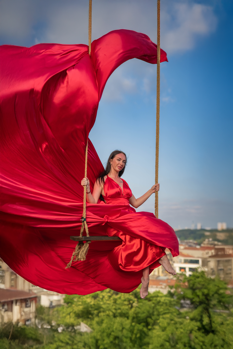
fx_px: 621
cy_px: 174
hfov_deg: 21.2
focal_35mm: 64
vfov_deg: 31.4
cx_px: 116
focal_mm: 64
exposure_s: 1/1600
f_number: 2.8
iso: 100
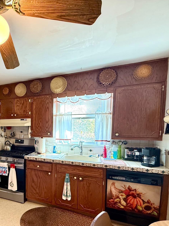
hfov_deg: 51.7
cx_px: 16
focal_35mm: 23
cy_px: 137
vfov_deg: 73.0
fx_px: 150
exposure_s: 1/60
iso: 400
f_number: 2.2
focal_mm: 2.22
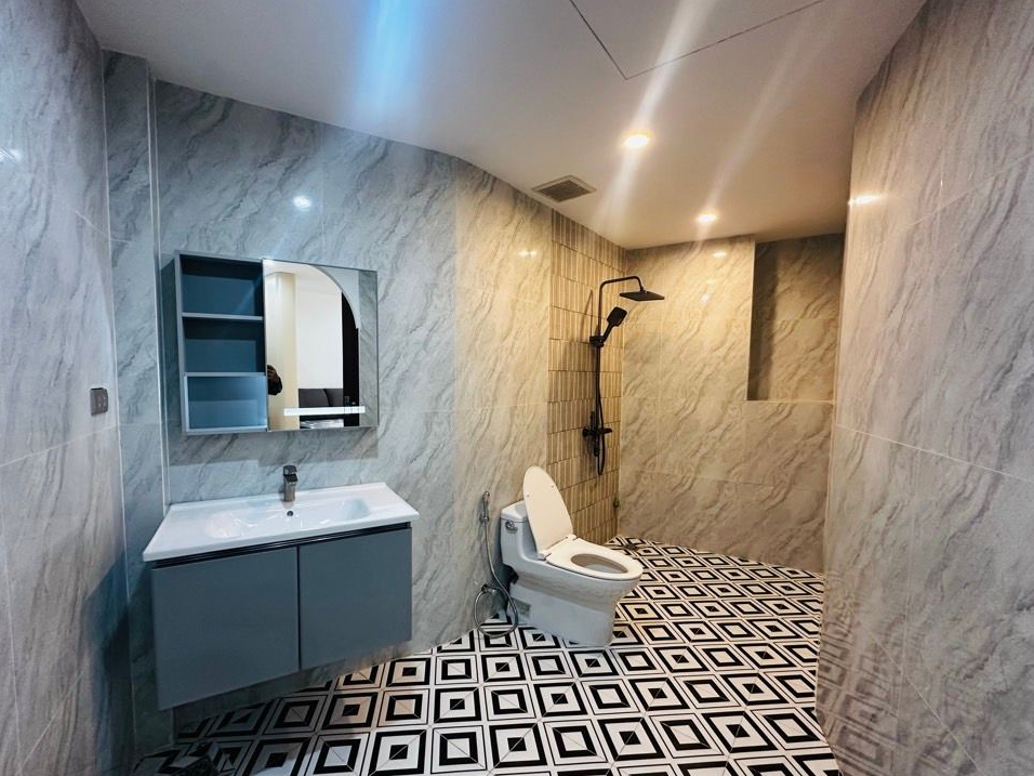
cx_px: 482
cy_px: 406
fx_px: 448
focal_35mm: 15
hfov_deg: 98.0
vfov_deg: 81.7
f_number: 2.2
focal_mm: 2.22
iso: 200
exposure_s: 1/50
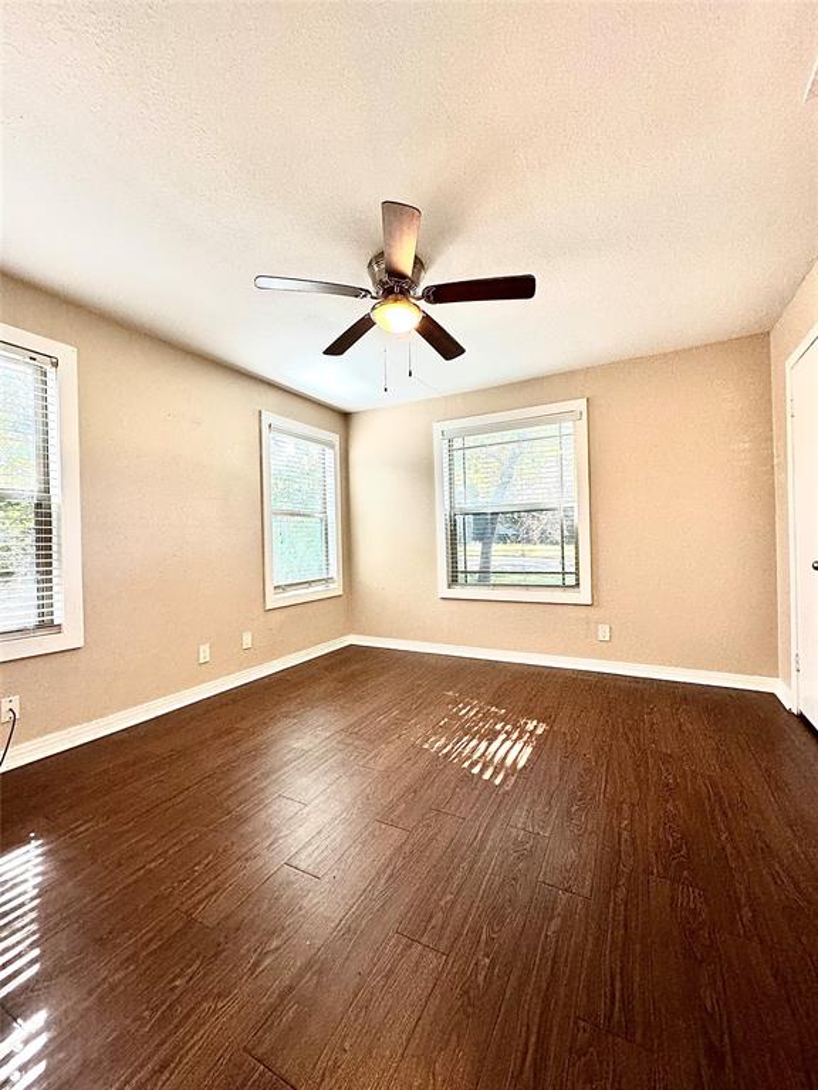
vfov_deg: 102.1
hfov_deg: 85.7
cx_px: 409
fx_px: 441
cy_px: 545
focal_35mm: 14
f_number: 2.2
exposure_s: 1/120
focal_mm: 2.22
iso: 250
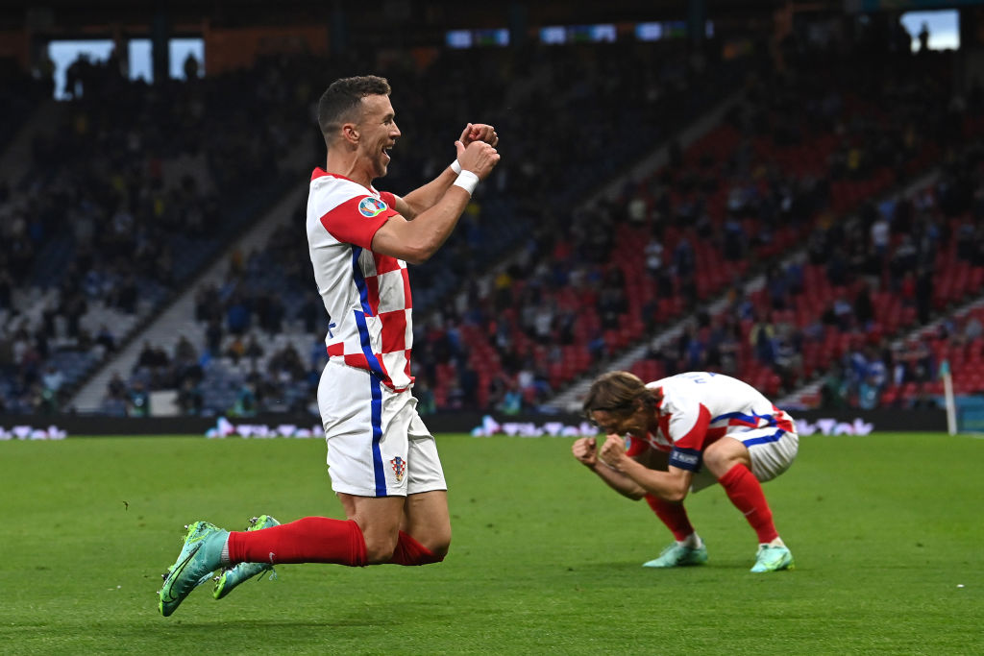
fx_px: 3417
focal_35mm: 125
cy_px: 328
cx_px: 492
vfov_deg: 11.0
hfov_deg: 16.4
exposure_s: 1/1600
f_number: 5
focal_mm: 125
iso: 3200
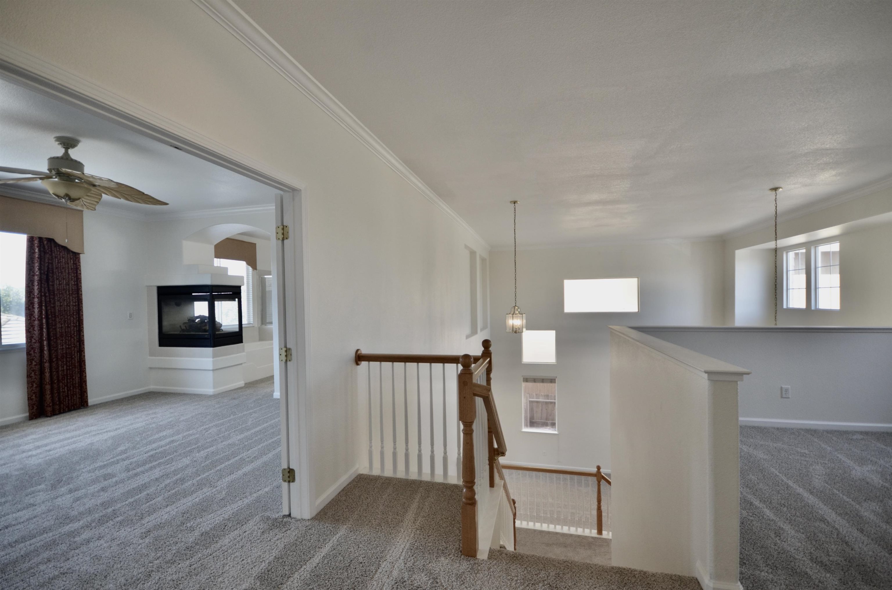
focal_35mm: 15
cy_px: 295
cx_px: 446
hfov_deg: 100.5
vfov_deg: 77.1
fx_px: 371
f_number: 5
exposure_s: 1/100
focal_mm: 10
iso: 400
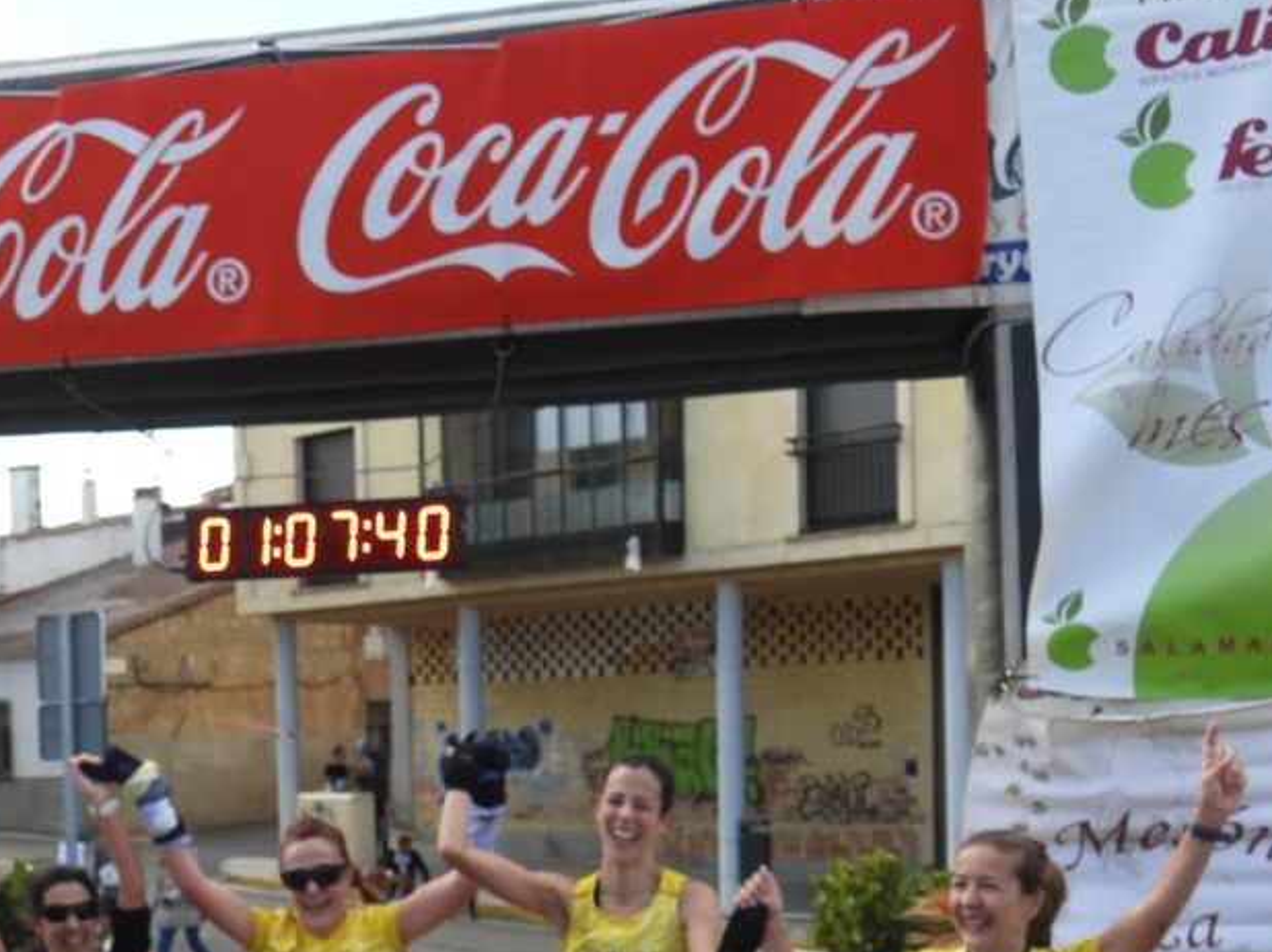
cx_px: 231
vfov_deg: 21.0
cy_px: 911
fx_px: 2498
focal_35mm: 68
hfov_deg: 27.9
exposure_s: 1/320
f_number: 3.2
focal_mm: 6.2
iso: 100
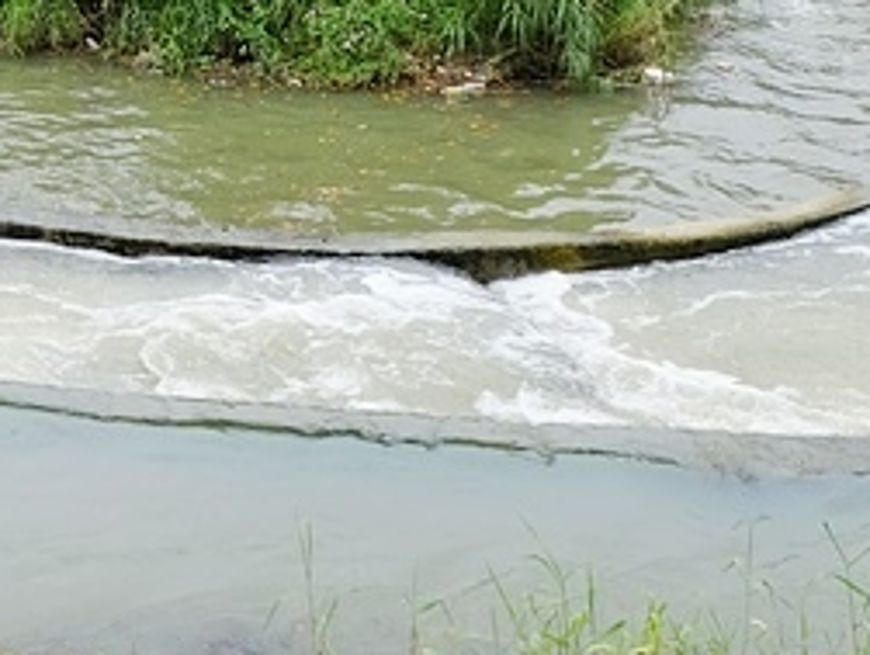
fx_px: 2366
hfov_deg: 19.9
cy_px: -203
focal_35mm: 94
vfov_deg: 15.0
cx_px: -101
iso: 400
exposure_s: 1/500
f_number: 5
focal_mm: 16
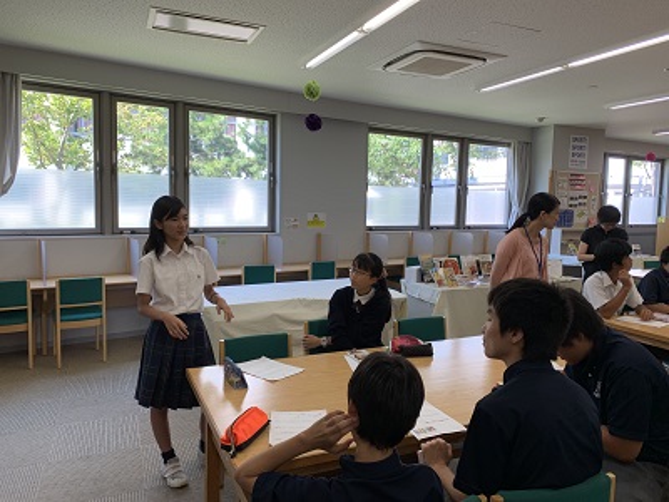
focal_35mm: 26
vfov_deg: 53.1
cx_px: 334
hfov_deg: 67.3
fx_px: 502
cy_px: 251
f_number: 1.8
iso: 32
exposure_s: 1/122
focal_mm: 4.25
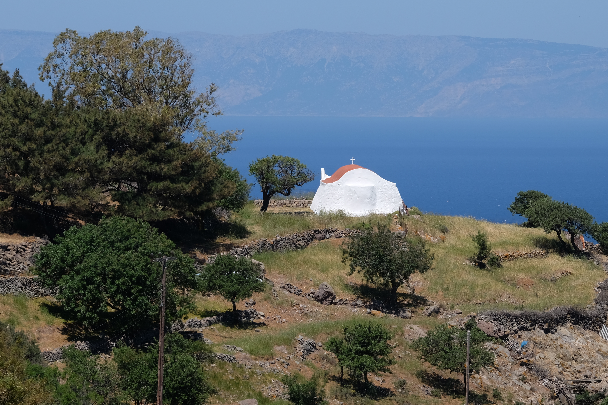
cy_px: 169
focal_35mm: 265
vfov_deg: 5.2
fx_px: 4475
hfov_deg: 7.8
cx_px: 348
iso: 200
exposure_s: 1/420
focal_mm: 140
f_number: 9
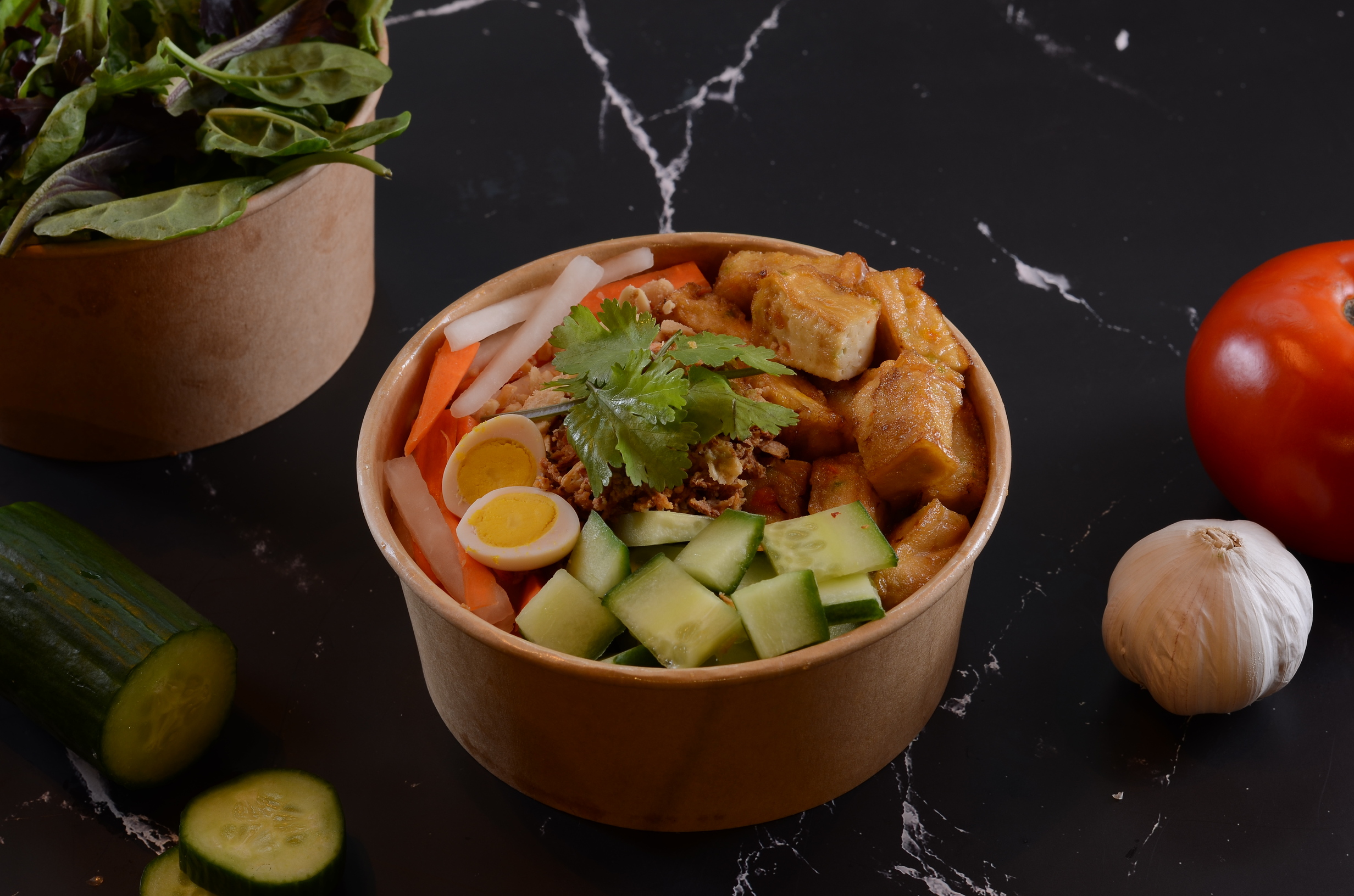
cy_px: 448
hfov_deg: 27.0
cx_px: 677
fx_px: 2815
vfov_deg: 18.1
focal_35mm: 75
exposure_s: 1/4
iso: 100
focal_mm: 50
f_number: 9
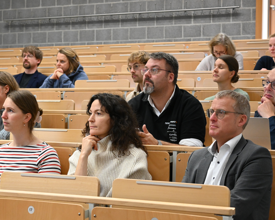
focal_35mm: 85
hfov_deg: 22.5
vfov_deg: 18.1
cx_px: 118
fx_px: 692
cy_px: 111
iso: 3200
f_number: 4.5
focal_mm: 50
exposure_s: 1/80
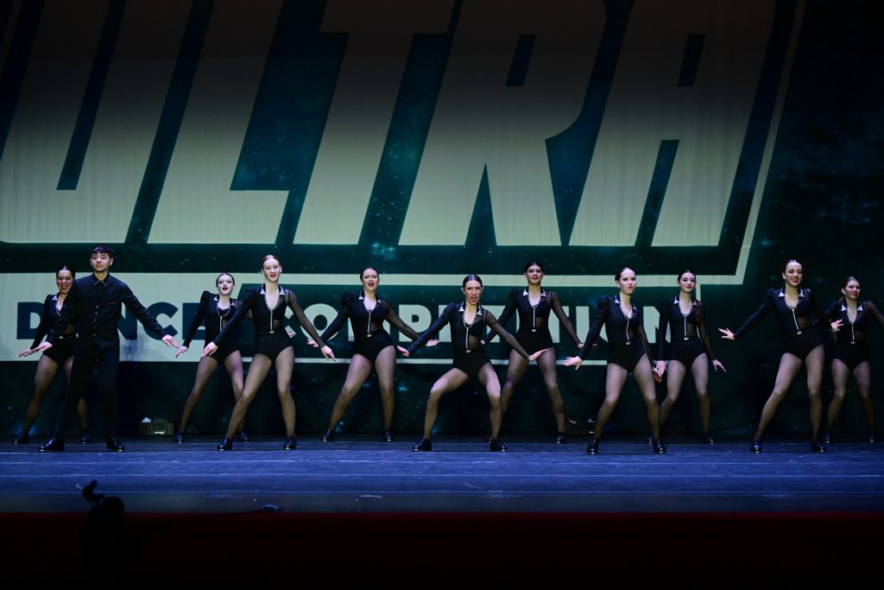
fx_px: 1719
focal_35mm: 70
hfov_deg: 28.8
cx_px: 442
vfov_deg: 19.5
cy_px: 295
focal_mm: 70
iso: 3200
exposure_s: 1/800
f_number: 3.5
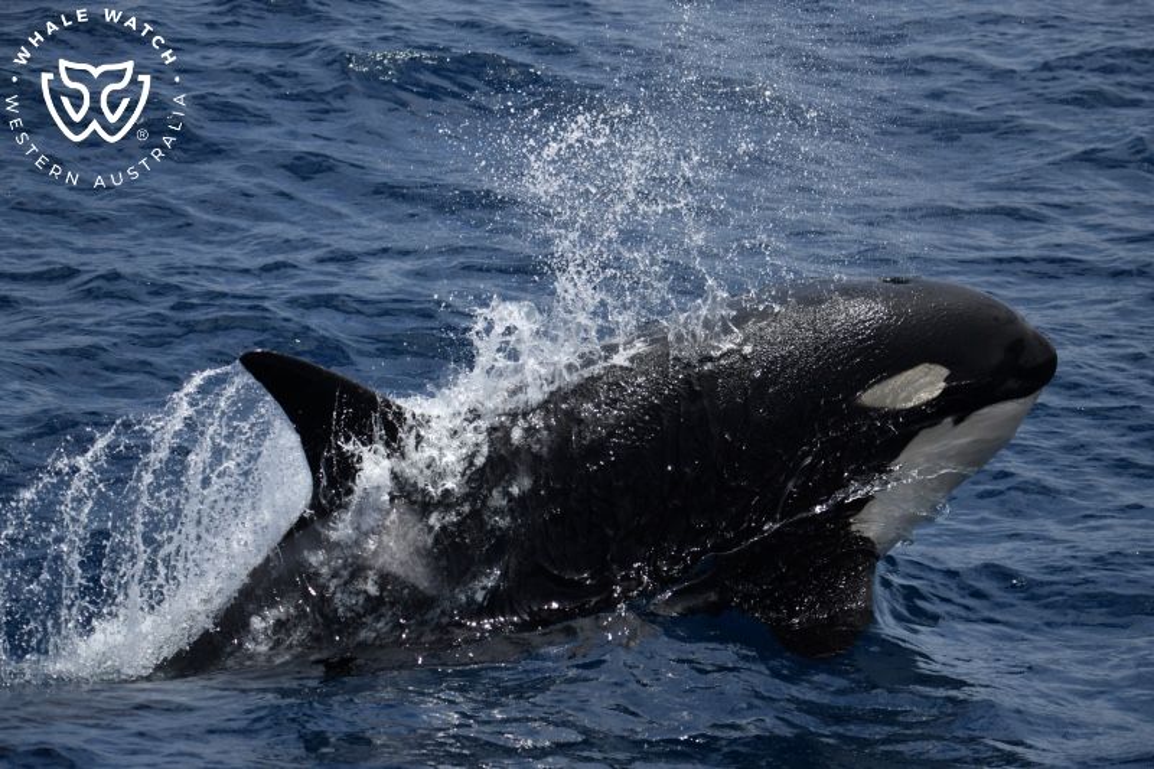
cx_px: 577
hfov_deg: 12.1
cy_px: 384
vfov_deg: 8.1
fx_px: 5448
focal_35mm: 170
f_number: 5.3
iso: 560
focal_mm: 170
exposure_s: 1/8000
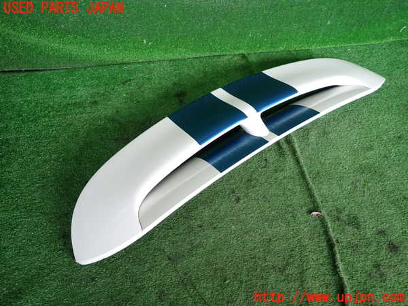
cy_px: 153
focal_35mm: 25
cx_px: 204
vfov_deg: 54.9
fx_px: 295
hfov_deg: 69.4
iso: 200
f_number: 2
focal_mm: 4.5
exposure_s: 1/125
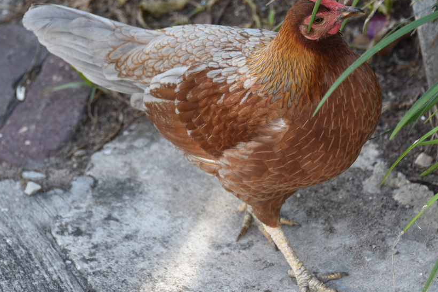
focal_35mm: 249
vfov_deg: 5.5
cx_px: 239
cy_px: 113
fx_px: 3031
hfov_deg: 8.3
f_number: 5.6
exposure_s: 1/320
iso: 450
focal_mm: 160
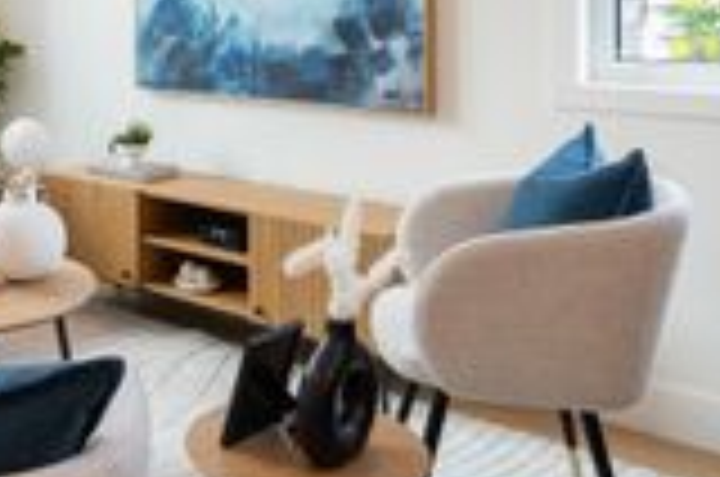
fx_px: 938
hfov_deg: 40.0
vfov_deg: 26.9
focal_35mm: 47
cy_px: -7
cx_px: 126
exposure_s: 1/13
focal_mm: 10
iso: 200
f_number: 8
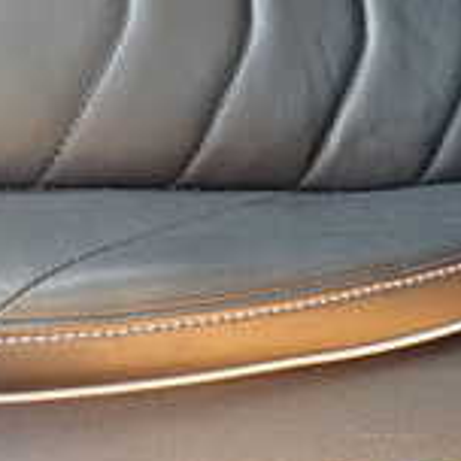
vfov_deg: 19.1
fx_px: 1311
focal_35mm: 87
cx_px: 164
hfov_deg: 19.9
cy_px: -49
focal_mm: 4.5
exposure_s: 1/30
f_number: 2
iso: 320
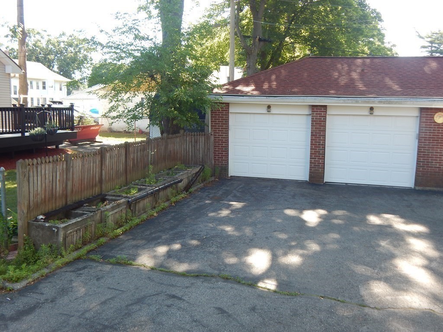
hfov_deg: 54.0
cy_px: 166
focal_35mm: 34
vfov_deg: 41.8
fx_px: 435
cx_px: 222
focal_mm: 6.1
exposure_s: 1/125
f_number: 3.3
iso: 125
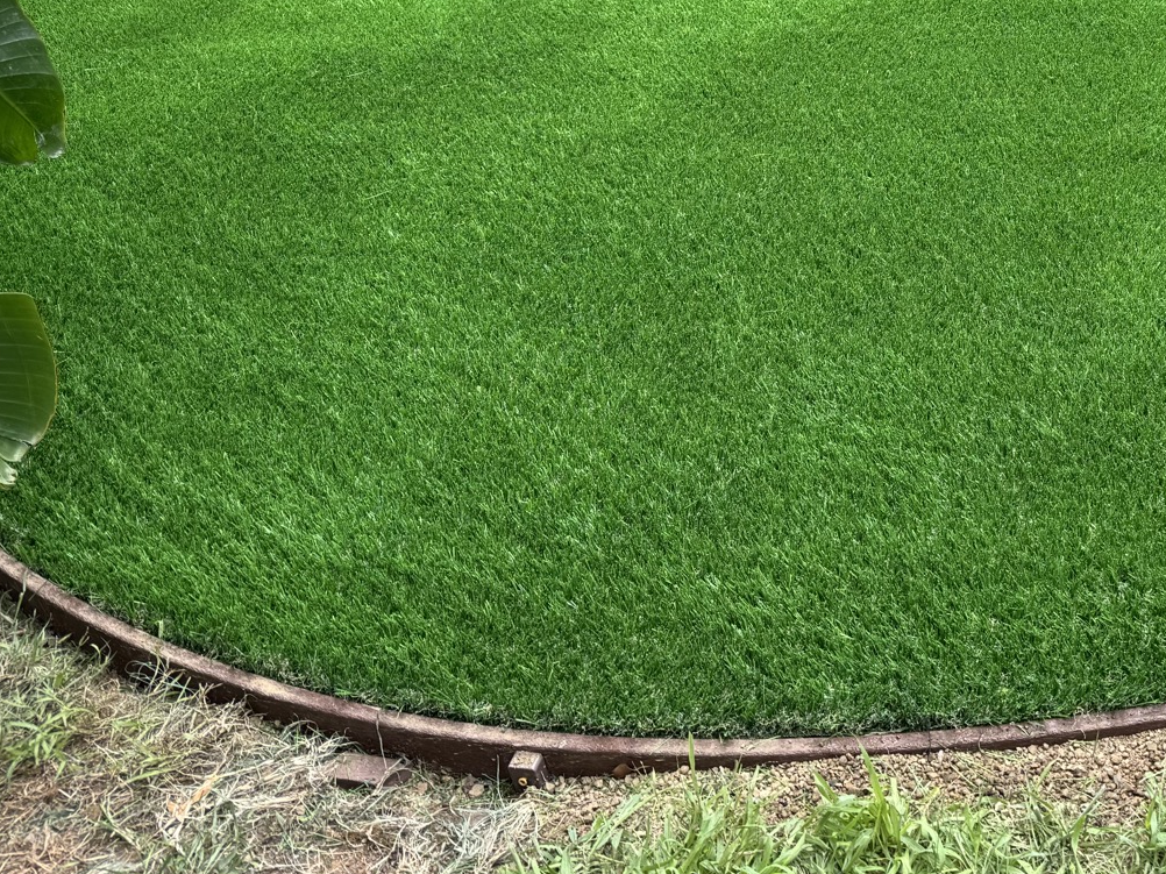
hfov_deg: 38.3
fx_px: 1549
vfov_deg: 29.9
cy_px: 51
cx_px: 1058
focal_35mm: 46
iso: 80
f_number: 1.78
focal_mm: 6.76
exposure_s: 1/531
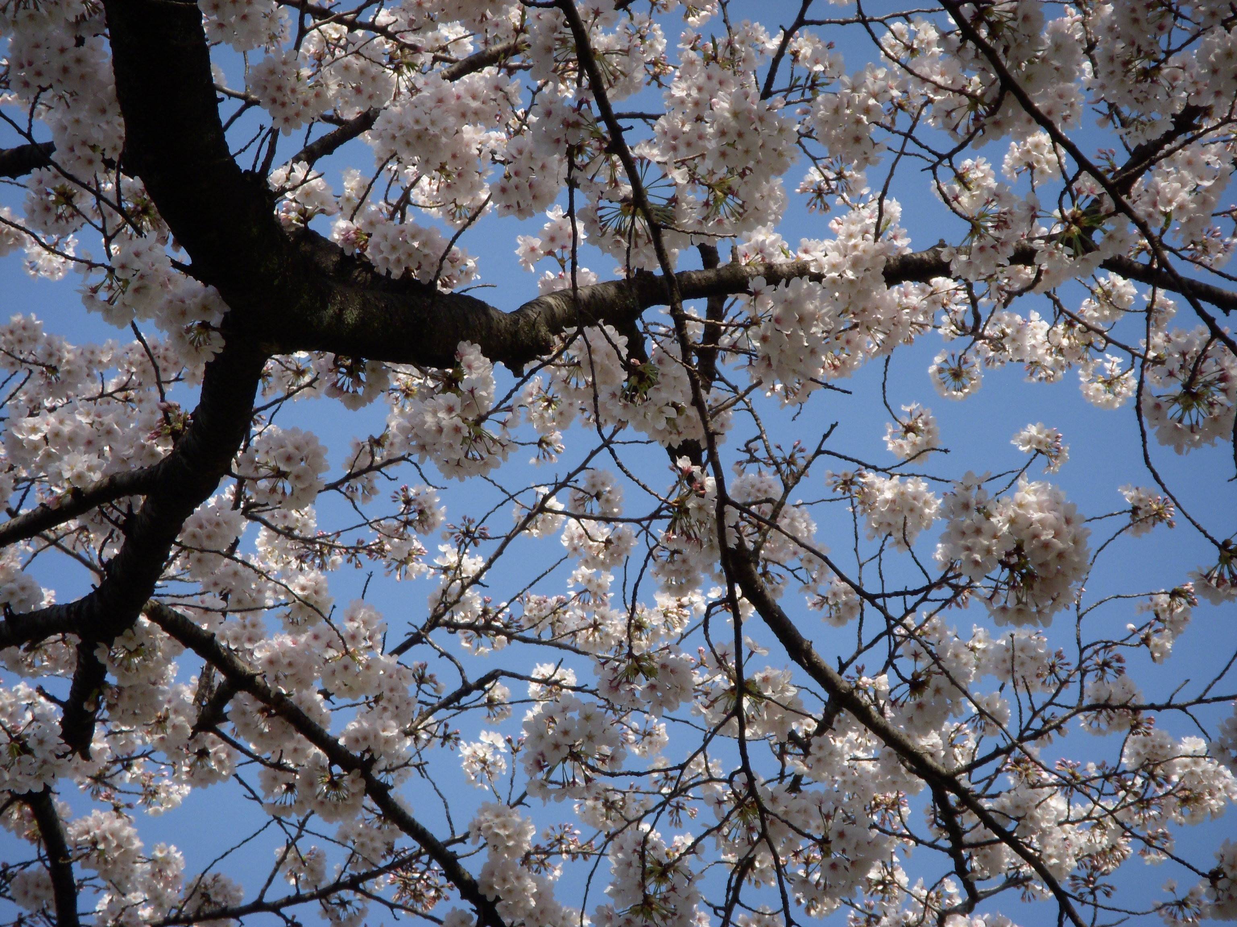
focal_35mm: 114
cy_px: 464
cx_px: 618
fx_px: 4074
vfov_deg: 13.0
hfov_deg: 17.3
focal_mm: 18.9
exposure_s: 1/640
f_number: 4.2
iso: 100
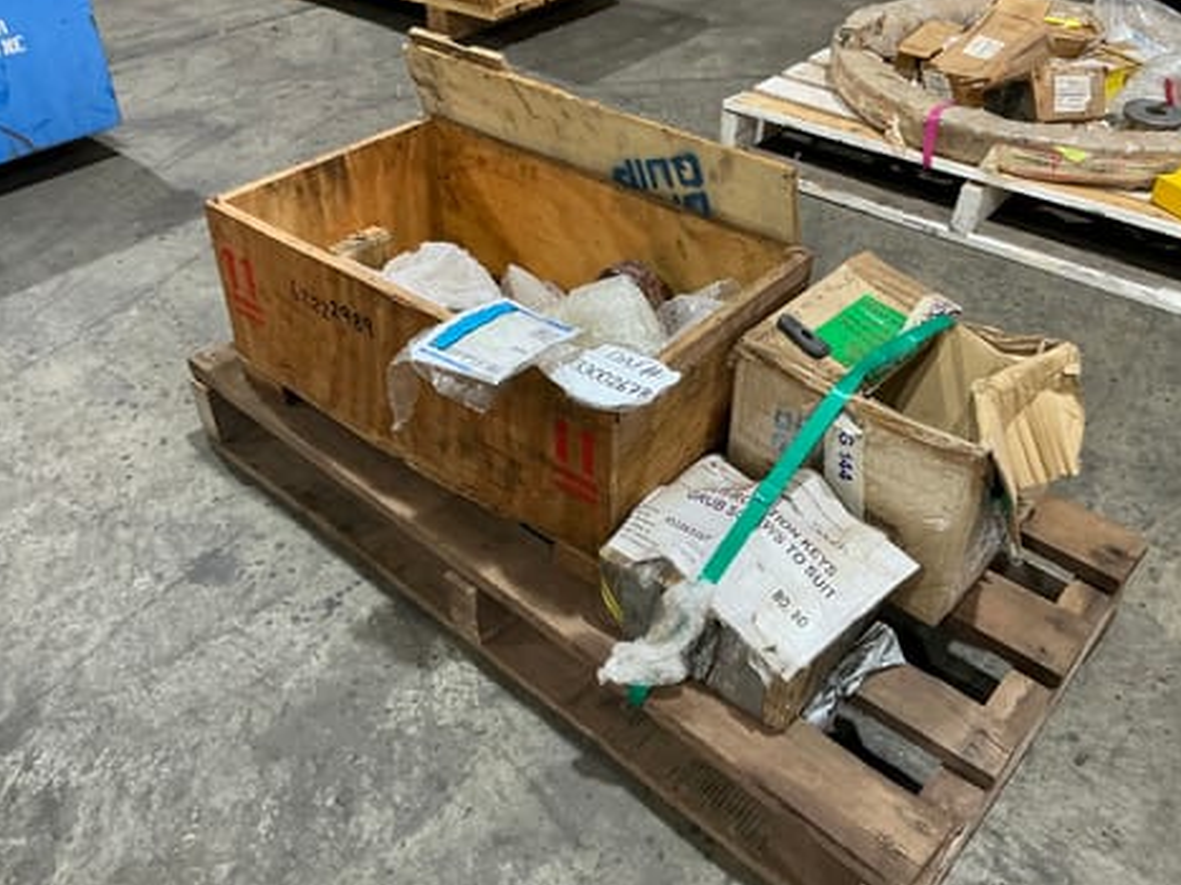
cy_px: 451
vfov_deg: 46.8
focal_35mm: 30
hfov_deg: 59.9
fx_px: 1023
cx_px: 625
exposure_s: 1/50
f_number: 1.8
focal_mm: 3
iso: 80
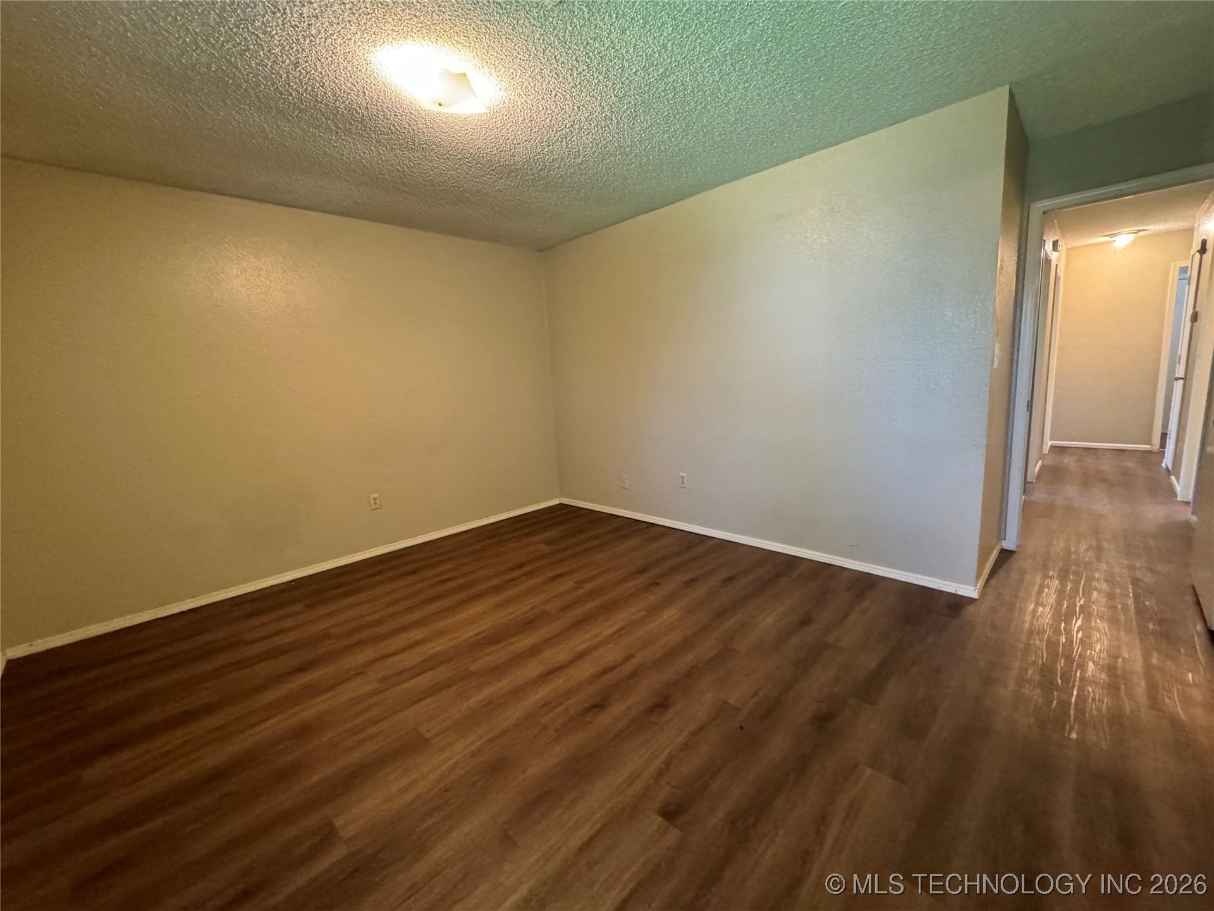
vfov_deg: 85.7
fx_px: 491
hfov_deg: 102.1
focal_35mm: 14
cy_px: 456
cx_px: 607
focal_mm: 2.22
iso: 800
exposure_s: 1/60
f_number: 2.2
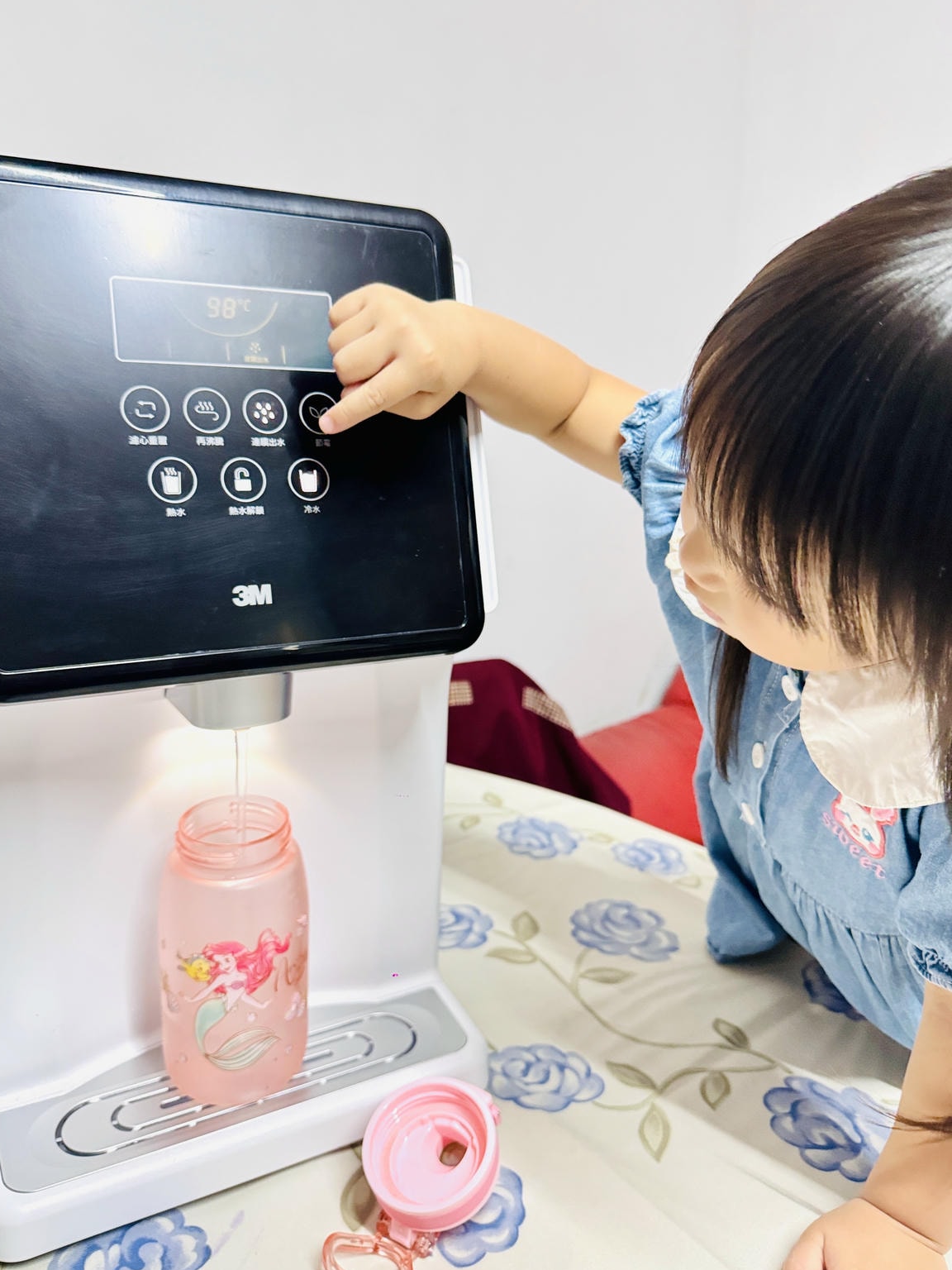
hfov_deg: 54.9
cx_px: 476
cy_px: 614
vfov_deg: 69.4
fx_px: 917
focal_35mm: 25
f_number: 1.78
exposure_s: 1/40
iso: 640
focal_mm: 6.86
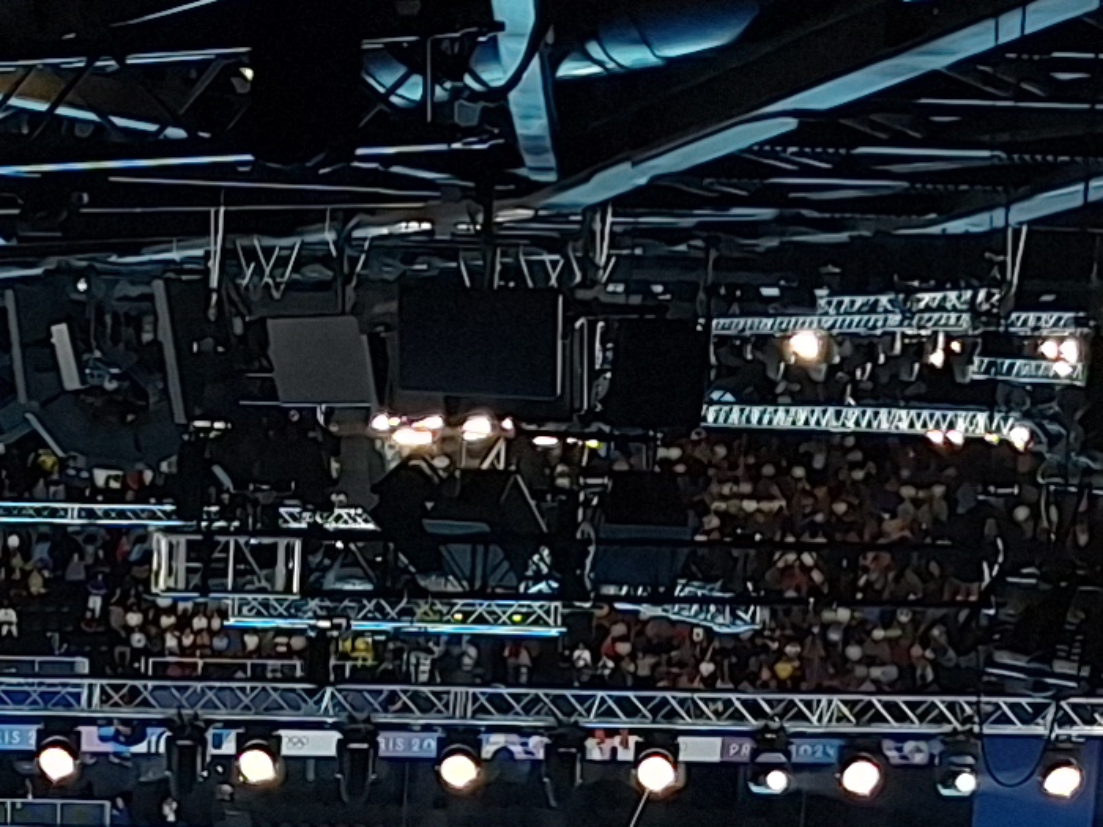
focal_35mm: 134
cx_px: -85
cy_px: 1615
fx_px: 4270
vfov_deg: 10.3
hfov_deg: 14.4
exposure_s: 1/100
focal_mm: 5.54
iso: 40
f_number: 1.8
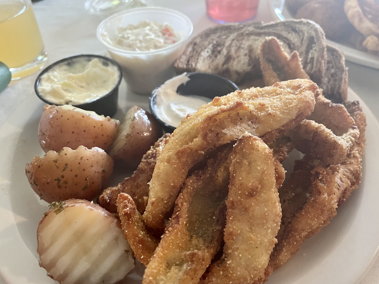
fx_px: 285
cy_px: 142
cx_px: 190
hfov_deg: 67.3
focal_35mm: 26
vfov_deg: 53.1
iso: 250
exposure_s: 1/60
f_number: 1.6
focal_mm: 4.2
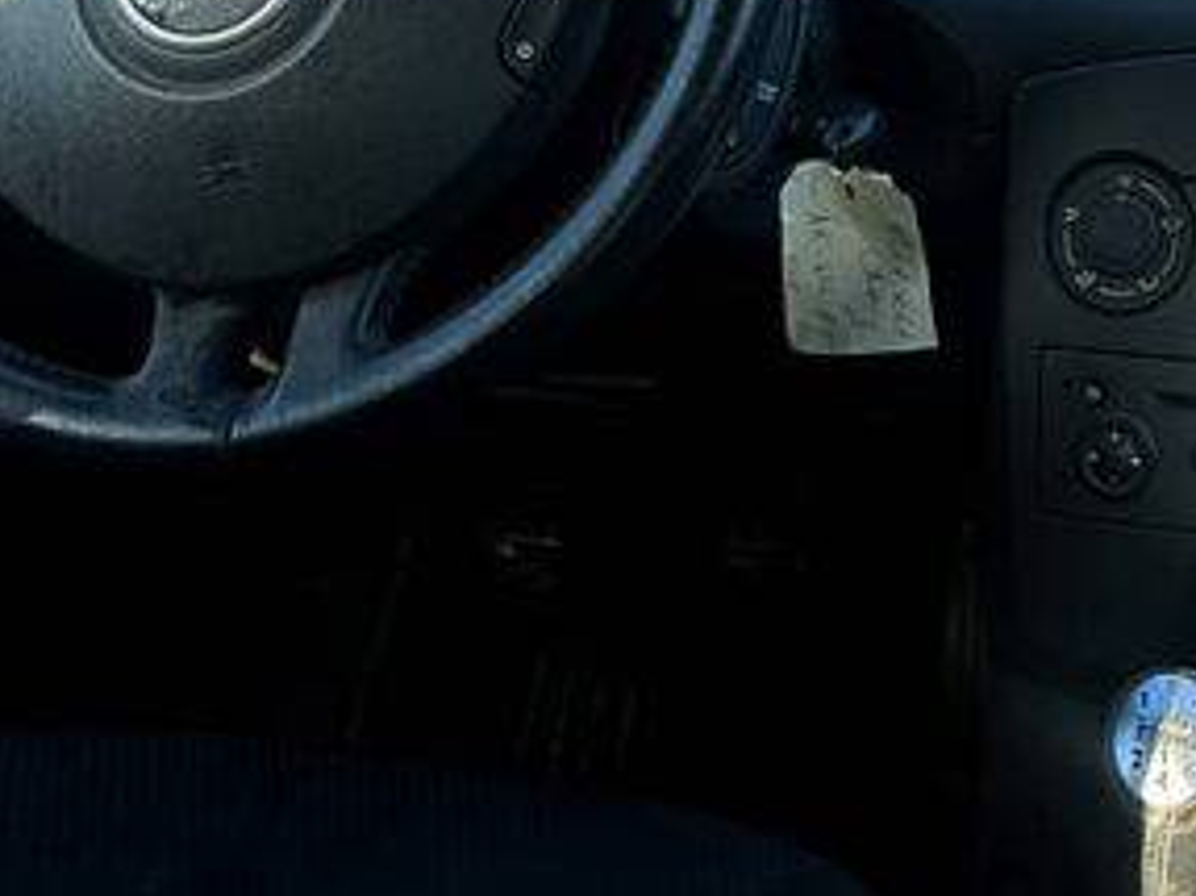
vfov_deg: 20.0
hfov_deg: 27.7
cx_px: 1129
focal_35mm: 67
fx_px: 2314
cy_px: -279
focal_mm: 6.86
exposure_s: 1/857
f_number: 1.78
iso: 80
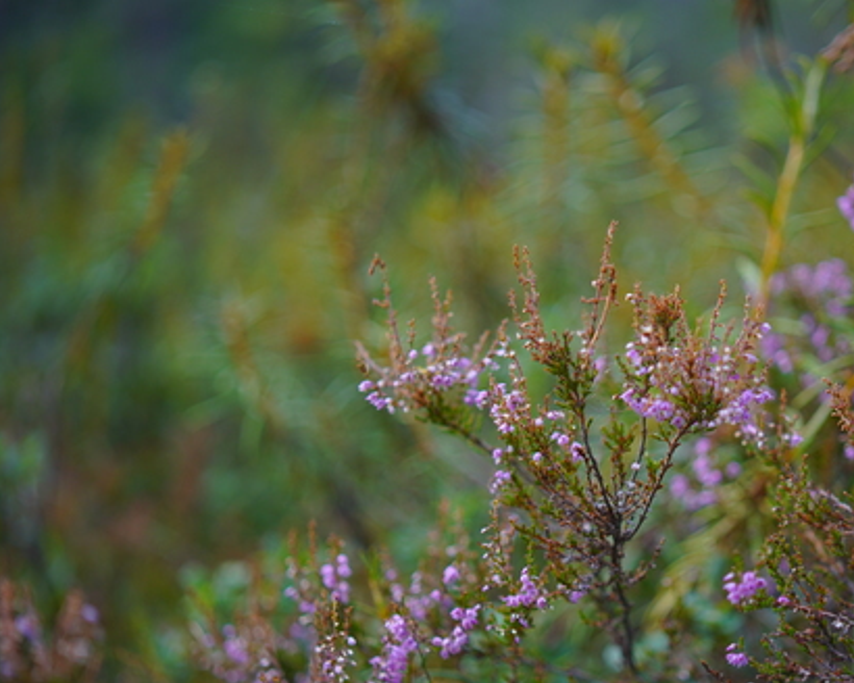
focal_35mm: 66
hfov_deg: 28.5
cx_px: 564
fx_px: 1668
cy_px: 395
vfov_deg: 23.1
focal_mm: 45
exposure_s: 1/640
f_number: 1.8
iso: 100
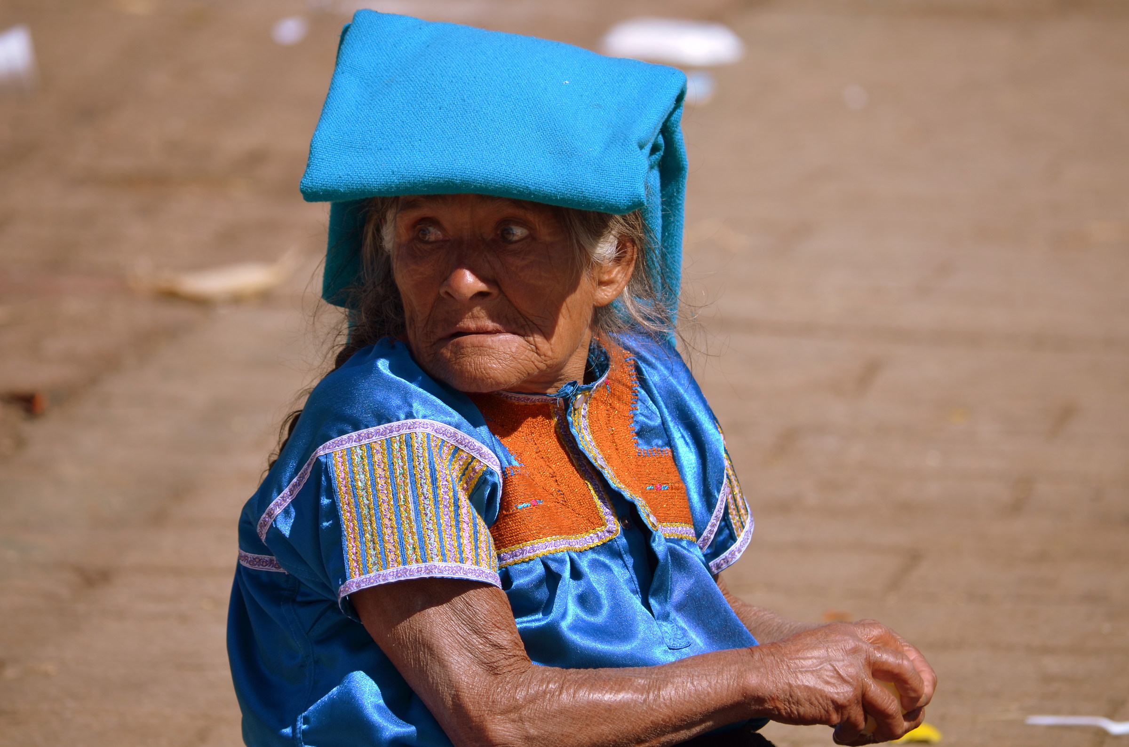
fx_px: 10327
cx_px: 564
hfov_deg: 6.3
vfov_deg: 4.1
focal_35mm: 330
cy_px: 374
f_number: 5.3
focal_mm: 220
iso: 100
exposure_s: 1/640
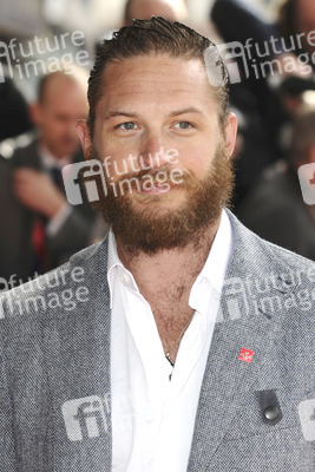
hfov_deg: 9.2
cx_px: 158
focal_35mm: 150
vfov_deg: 13.7
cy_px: 236
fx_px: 1967
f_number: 4.5
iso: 200
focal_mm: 100
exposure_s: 1/250
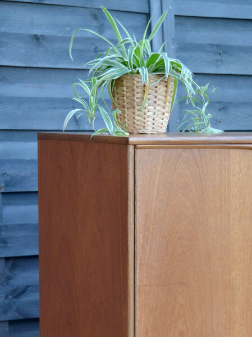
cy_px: 278
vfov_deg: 17.1
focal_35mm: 114
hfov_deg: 13.0
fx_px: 1105
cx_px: 166
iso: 1600
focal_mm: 45
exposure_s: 1/250
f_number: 5.3
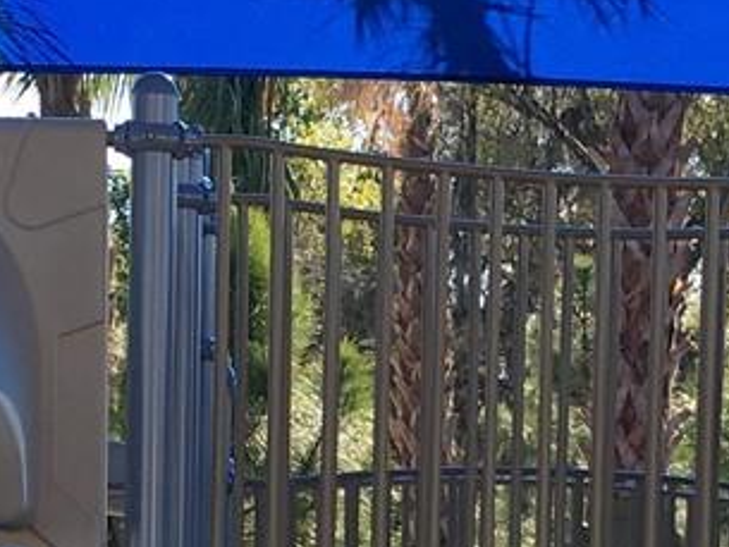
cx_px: 631
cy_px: 693
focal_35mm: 152
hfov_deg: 12.9
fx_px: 3202
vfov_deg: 9.6
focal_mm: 4.15
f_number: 2.2
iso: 25
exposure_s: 1/442
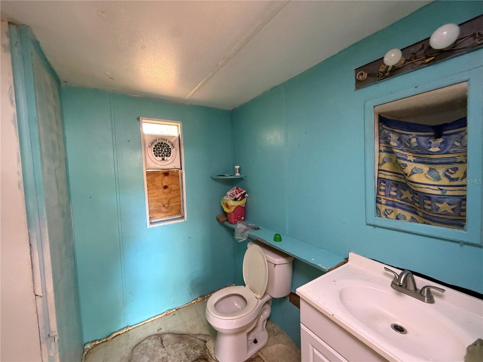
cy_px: 181
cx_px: 242
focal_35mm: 14
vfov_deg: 85.7
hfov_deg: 102.1
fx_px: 195
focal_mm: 2.22
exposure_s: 1/52
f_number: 2.2
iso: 500
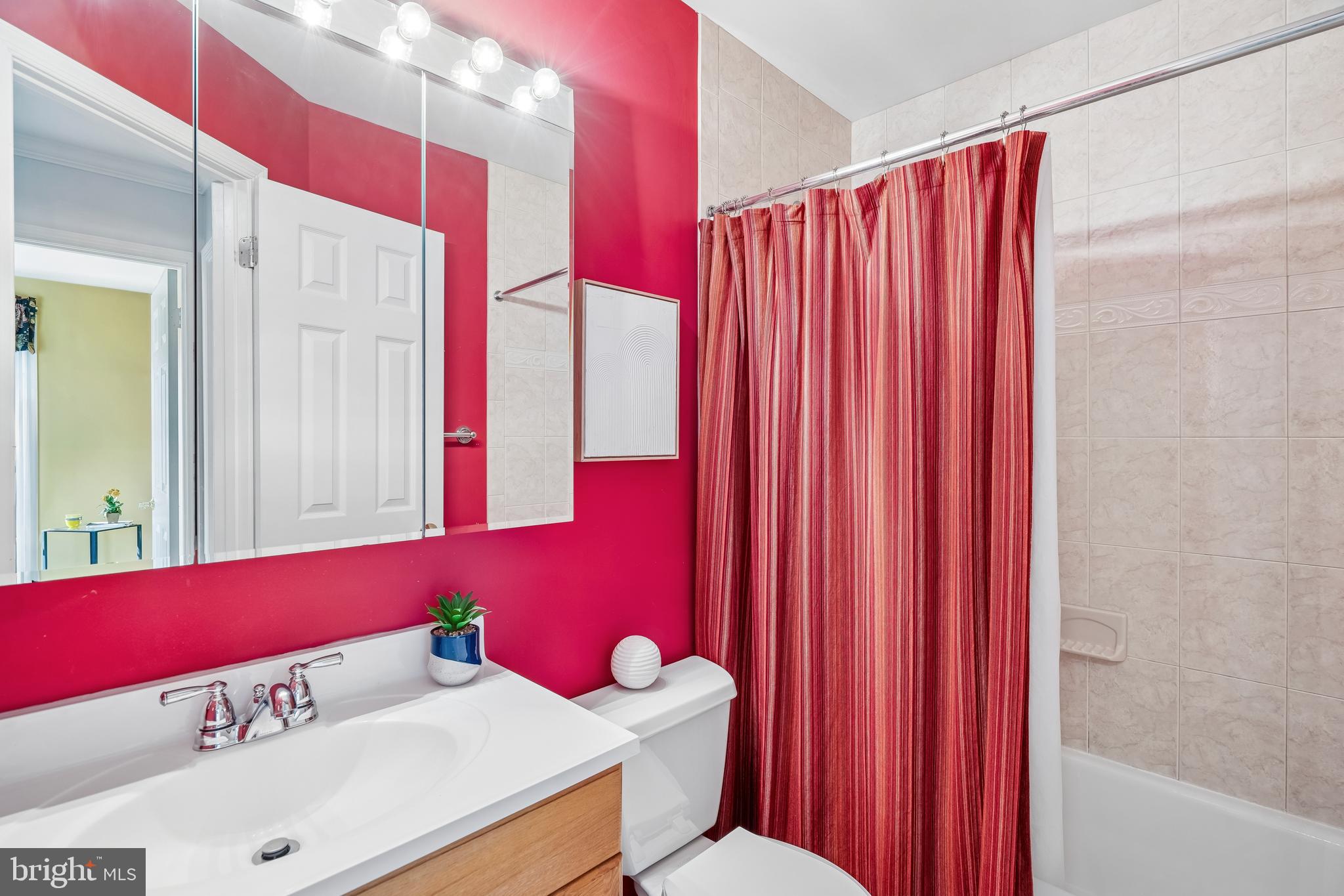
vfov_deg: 73.7
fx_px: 597
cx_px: 672
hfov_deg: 96.7
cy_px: 448
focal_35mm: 16
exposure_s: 1
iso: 100
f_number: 8
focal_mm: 16
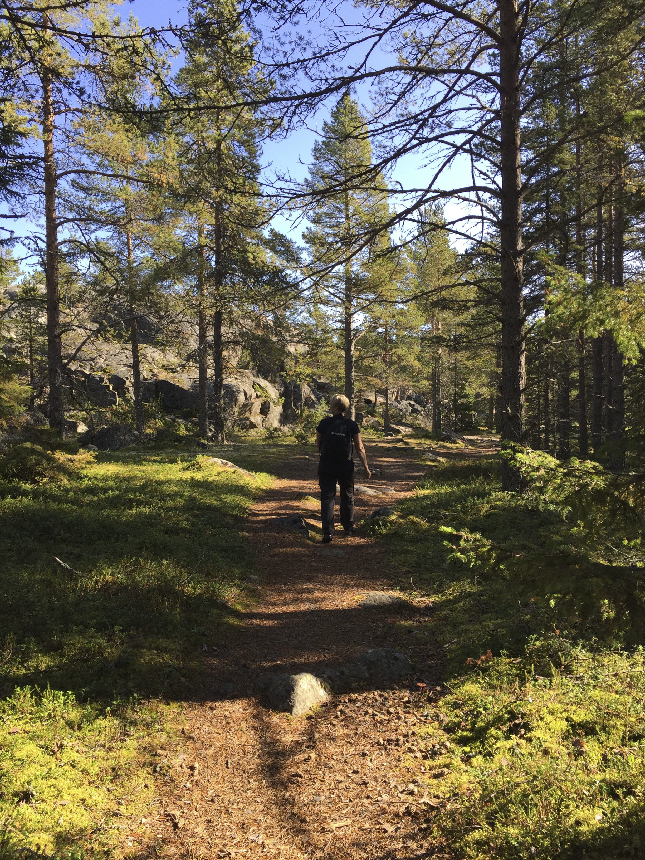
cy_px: 430
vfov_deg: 61.7
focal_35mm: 29
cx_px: 322
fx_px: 720
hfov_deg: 48.2
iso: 32
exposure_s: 1/482
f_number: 2.2
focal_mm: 4.15
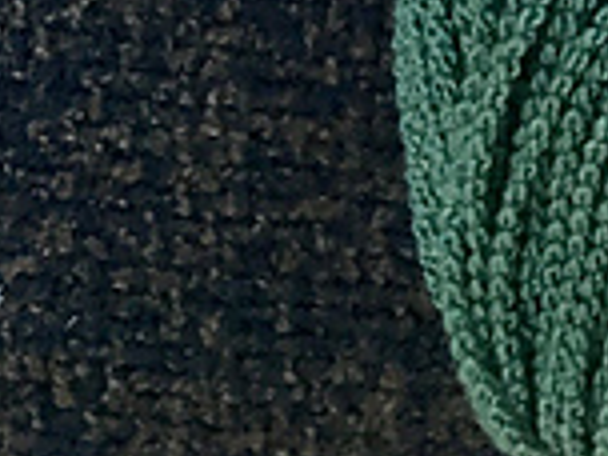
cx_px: 1244
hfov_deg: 13.6
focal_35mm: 122
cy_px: -440
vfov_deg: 11.1
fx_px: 2143
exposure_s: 1/33
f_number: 2.2
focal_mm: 4.15
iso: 125
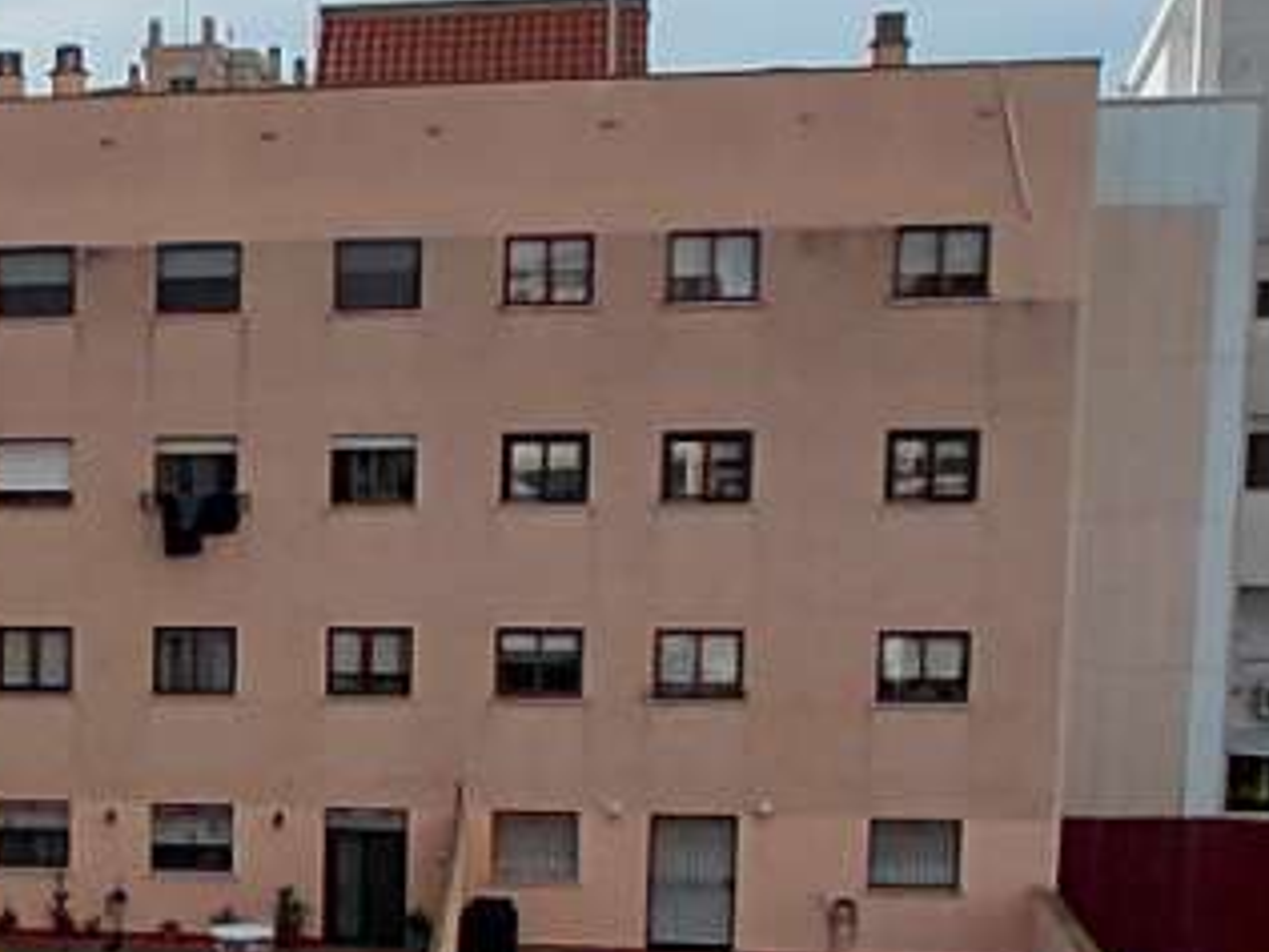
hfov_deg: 24.0
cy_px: 829
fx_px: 2786
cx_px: -133
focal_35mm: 76
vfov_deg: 19.1
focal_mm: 1.64
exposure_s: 1/2104
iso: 40
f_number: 2.2
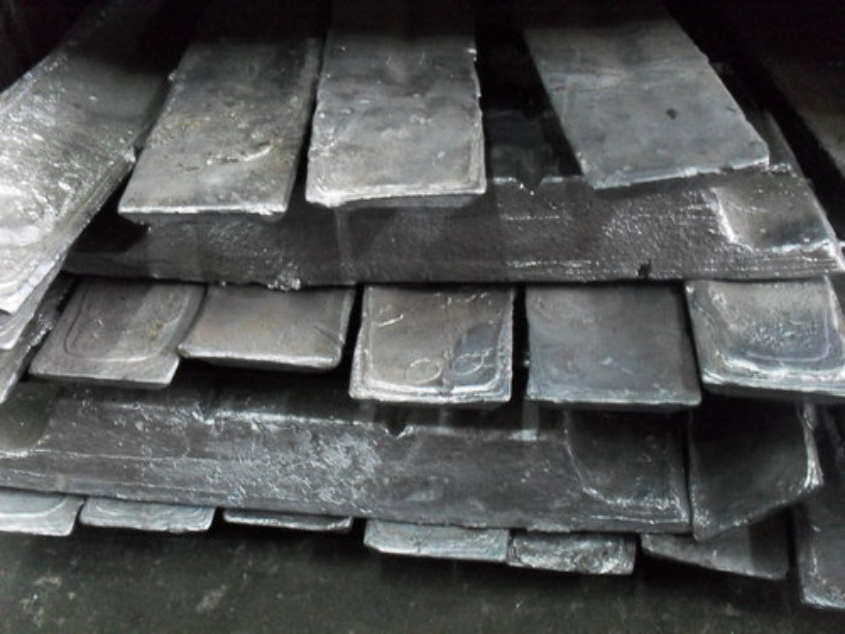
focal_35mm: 35
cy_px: 317
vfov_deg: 40.7
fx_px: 854
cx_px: 422
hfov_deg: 52.6
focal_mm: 6.3
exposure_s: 1/10
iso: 400
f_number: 3.2
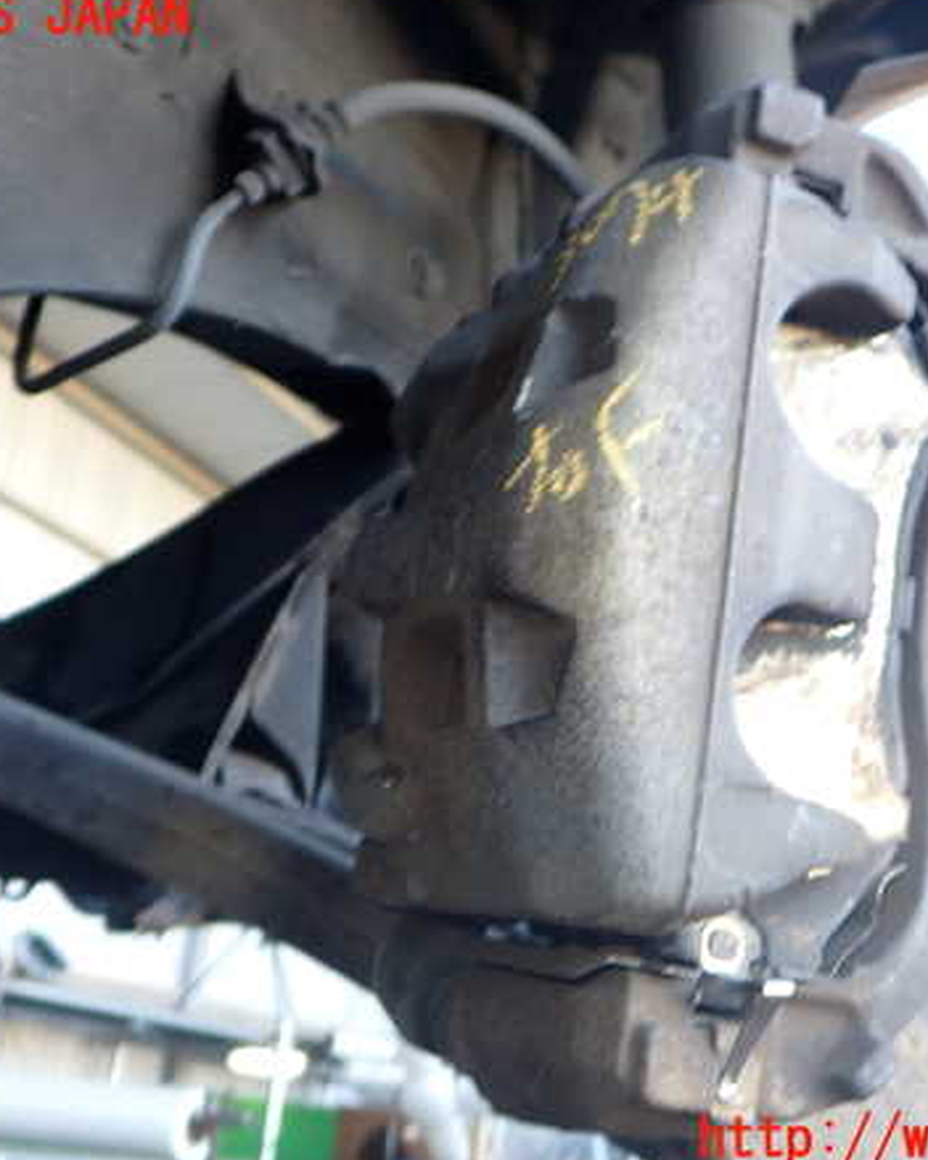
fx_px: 1374
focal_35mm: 40
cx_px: 502
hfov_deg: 37.3
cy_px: 579
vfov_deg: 45.8
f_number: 2.3
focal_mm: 5.4
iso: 200
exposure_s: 1/50
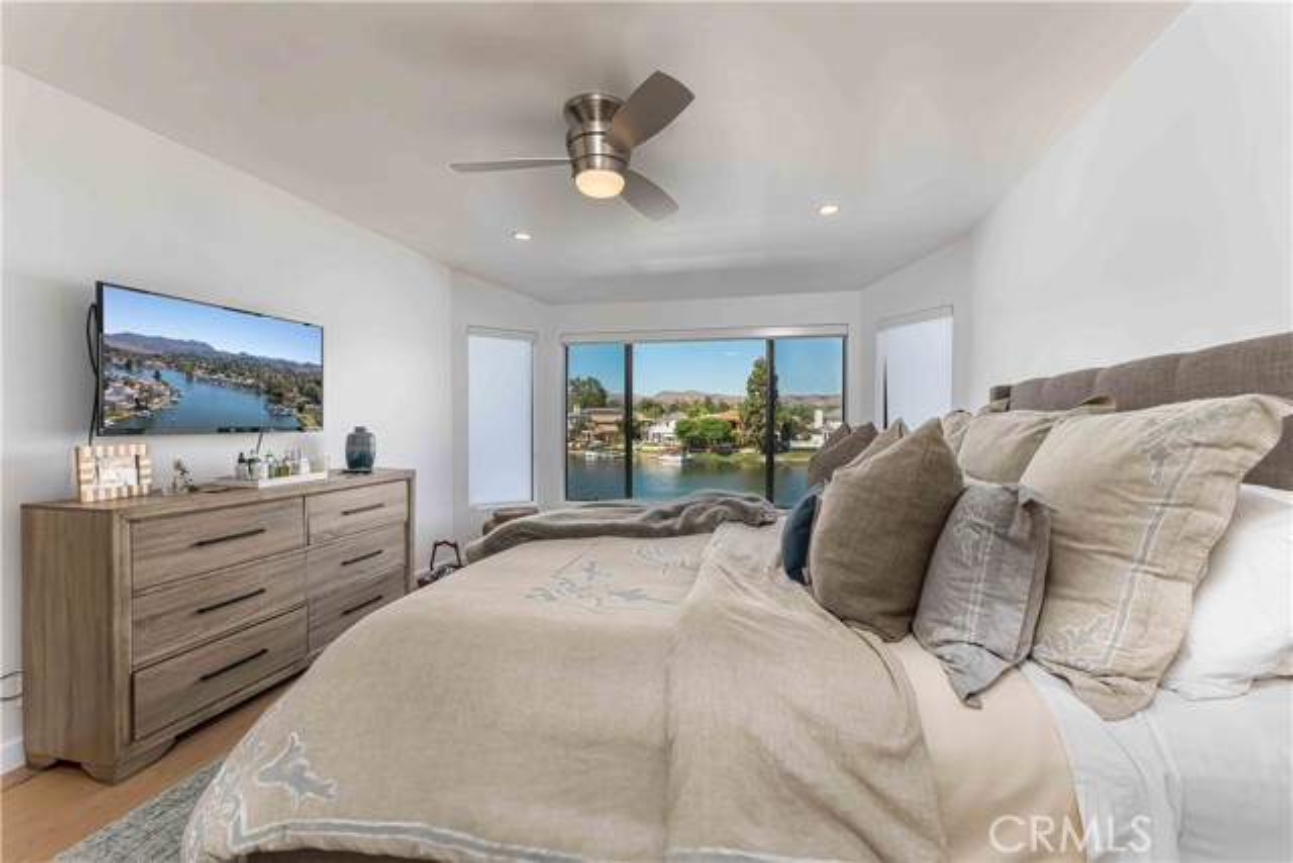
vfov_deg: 81.2
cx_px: 646
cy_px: 432
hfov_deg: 104.2
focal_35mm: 14
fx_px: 503
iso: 200
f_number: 13
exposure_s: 1/200
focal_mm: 14
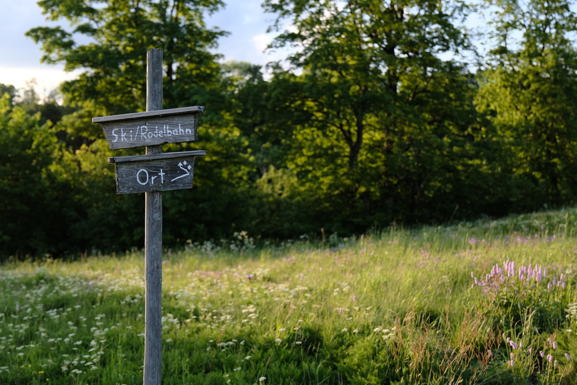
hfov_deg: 43.6
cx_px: 288
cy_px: 192
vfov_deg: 29.9
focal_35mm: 45
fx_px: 721
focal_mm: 30.1
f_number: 2.8
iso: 320
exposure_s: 1/850
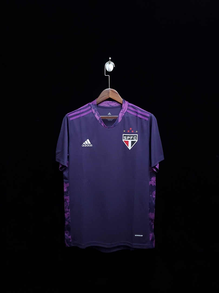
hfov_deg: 53.1
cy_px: 146
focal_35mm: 26
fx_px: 219
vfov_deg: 67.3
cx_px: 110
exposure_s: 1/15
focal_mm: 4.3
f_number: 1.5
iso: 200
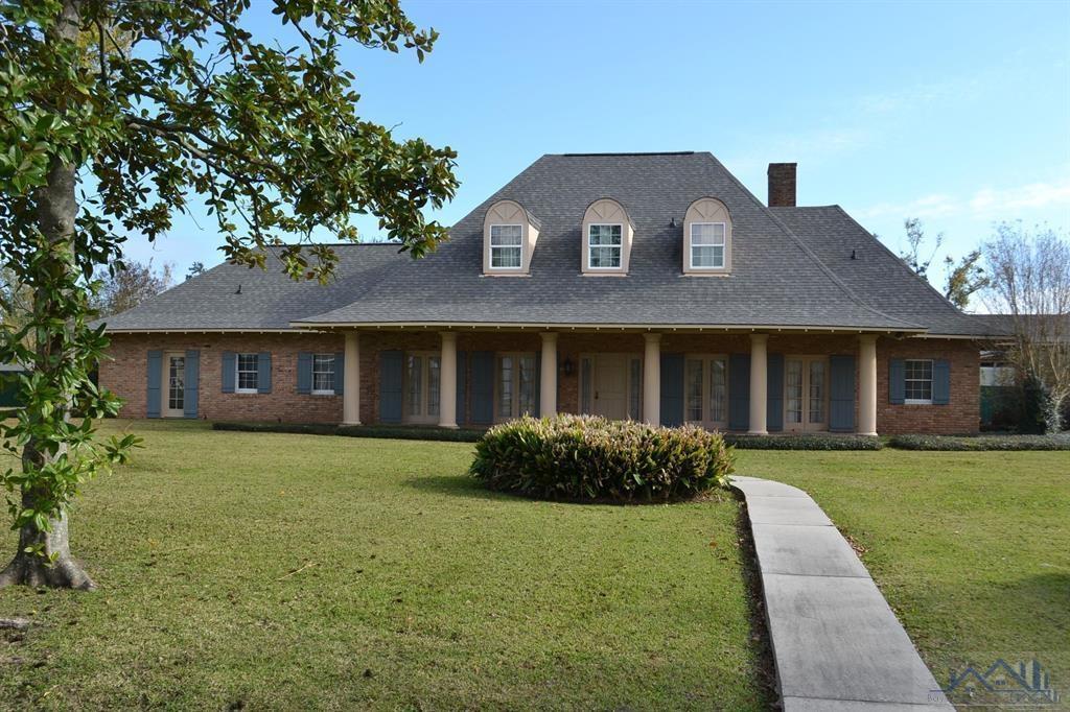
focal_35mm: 33
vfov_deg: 39.9
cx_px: 535
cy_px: 356
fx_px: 980
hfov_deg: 57.2
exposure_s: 1/200
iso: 100
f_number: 7.1
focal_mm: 22
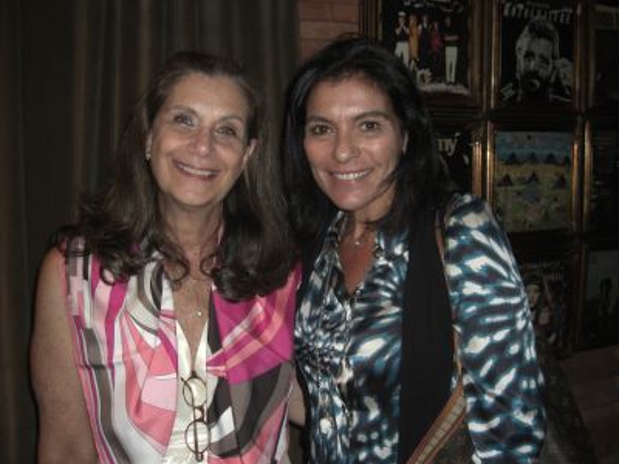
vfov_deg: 36.8
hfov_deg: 47.9
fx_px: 697
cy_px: 235
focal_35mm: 39
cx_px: 310
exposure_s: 1/30
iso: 100
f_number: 2.8
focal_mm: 7.9
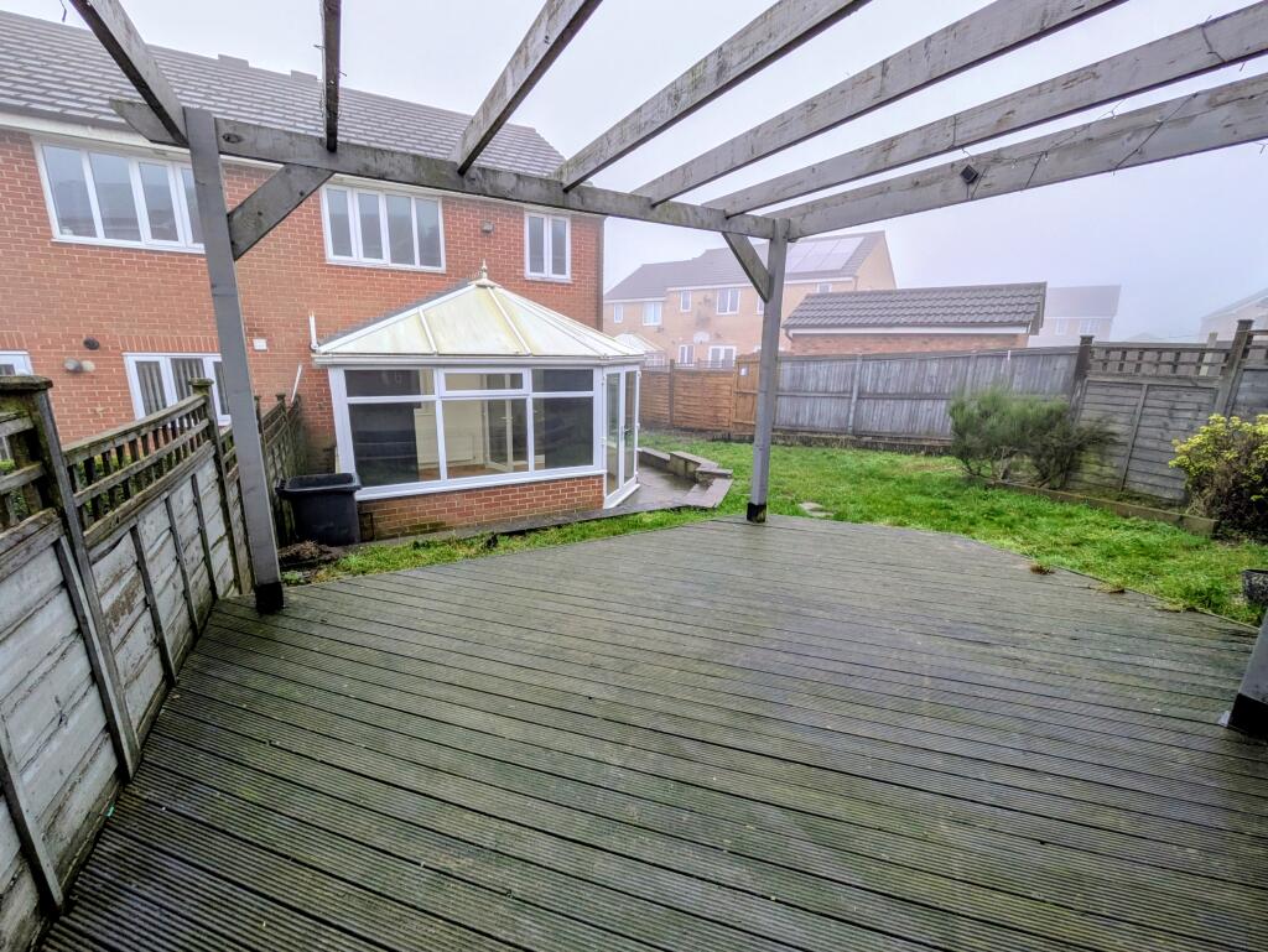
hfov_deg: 102.0
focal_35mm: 14
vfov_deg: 85.7
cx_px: 634
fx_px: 513
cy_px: 476
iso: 52
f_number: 2.2
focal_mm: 1.83
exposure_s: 1/219
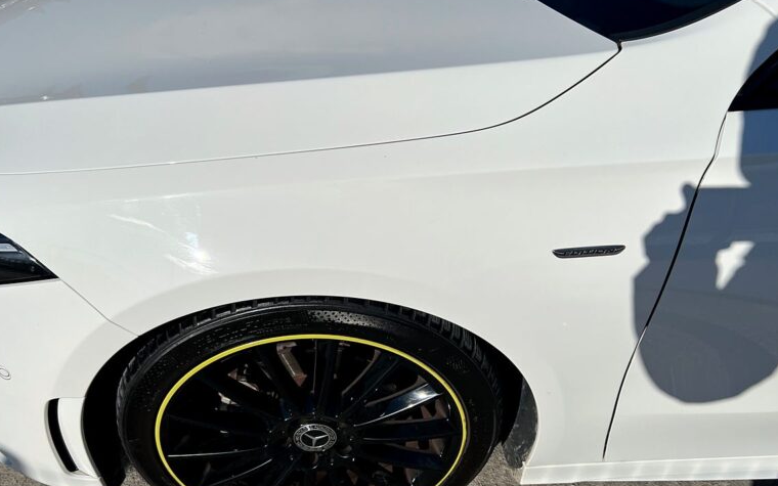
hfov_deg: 64.6
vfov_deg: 42.9
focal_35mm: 29
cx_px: 383
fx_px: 615
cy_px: 294
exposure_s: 1/16393
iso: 50
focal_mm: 5.7
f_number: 1.5
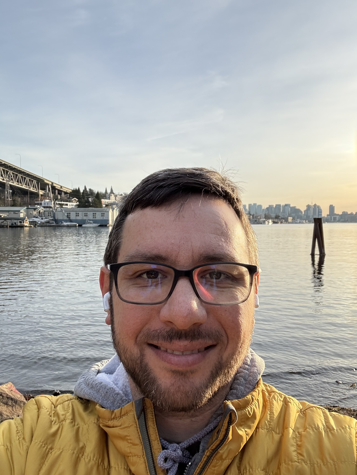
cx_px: 178
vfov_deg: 60.0
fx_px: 413
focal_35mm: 30
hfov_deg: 46.8
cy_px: 238
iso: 40
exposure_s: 1/628
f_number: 1.9
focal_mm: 2.69
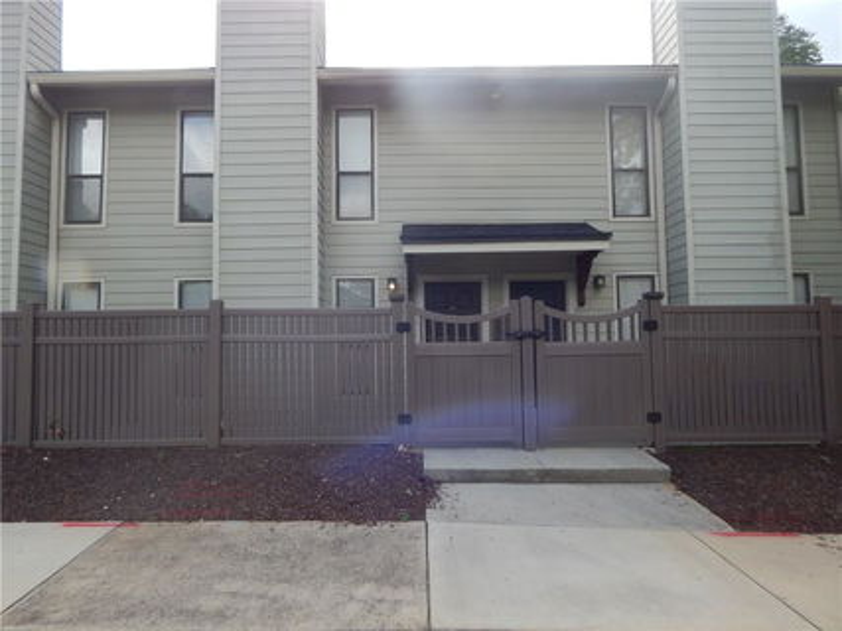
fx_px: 559
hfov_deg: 73.9
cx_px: 421
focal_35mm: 23
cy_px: 316
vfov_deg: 58.9
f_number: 3
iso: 125
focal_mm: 4
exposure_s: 1/640
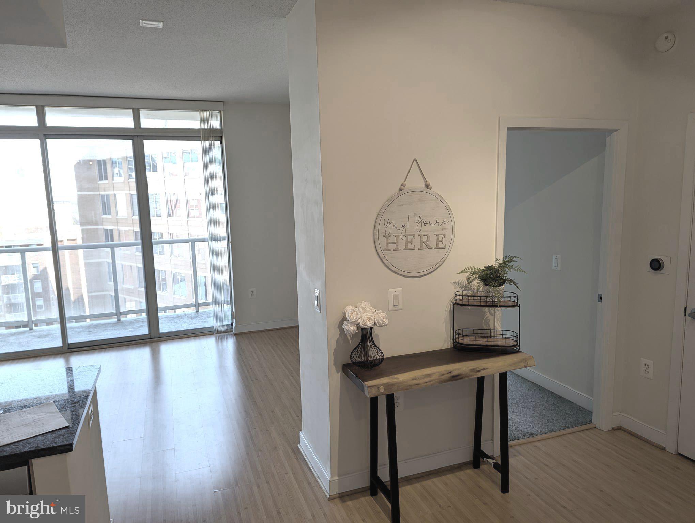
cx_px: 348
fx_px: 483
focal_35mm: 24
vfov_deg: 56.9
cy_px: 262
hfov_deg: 71.5
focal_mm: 6.81
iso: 47
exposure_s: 1/120
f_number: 1.85
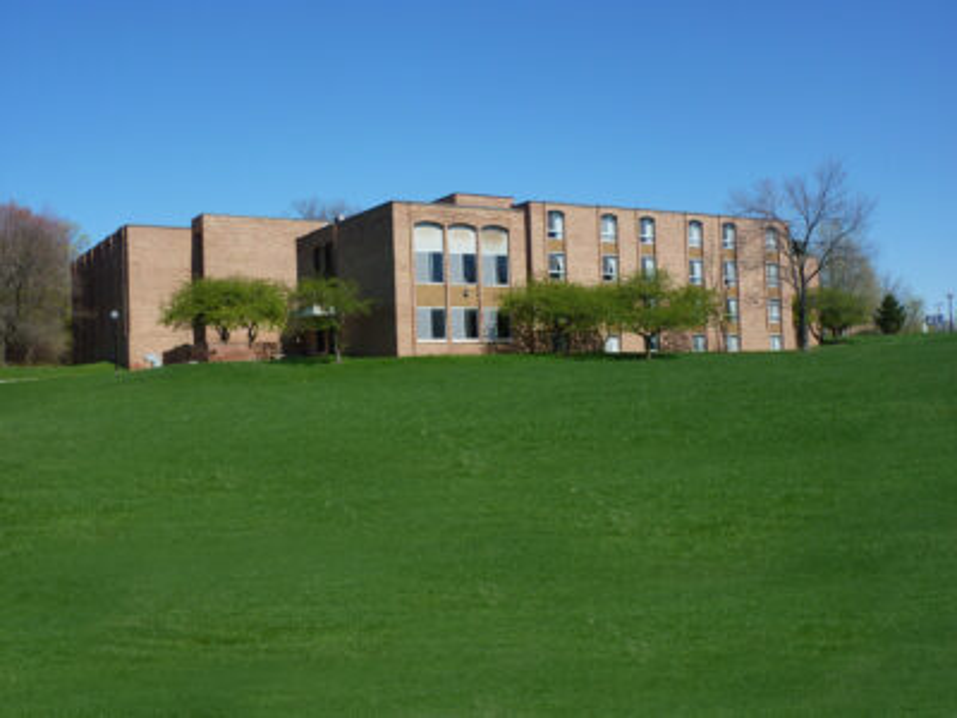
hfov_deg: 50.1
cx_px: 478
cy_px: 359
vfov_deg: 38.7
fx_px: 1023
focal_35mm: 37
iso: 80
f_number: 5
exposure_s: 1/500
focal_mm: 6.1
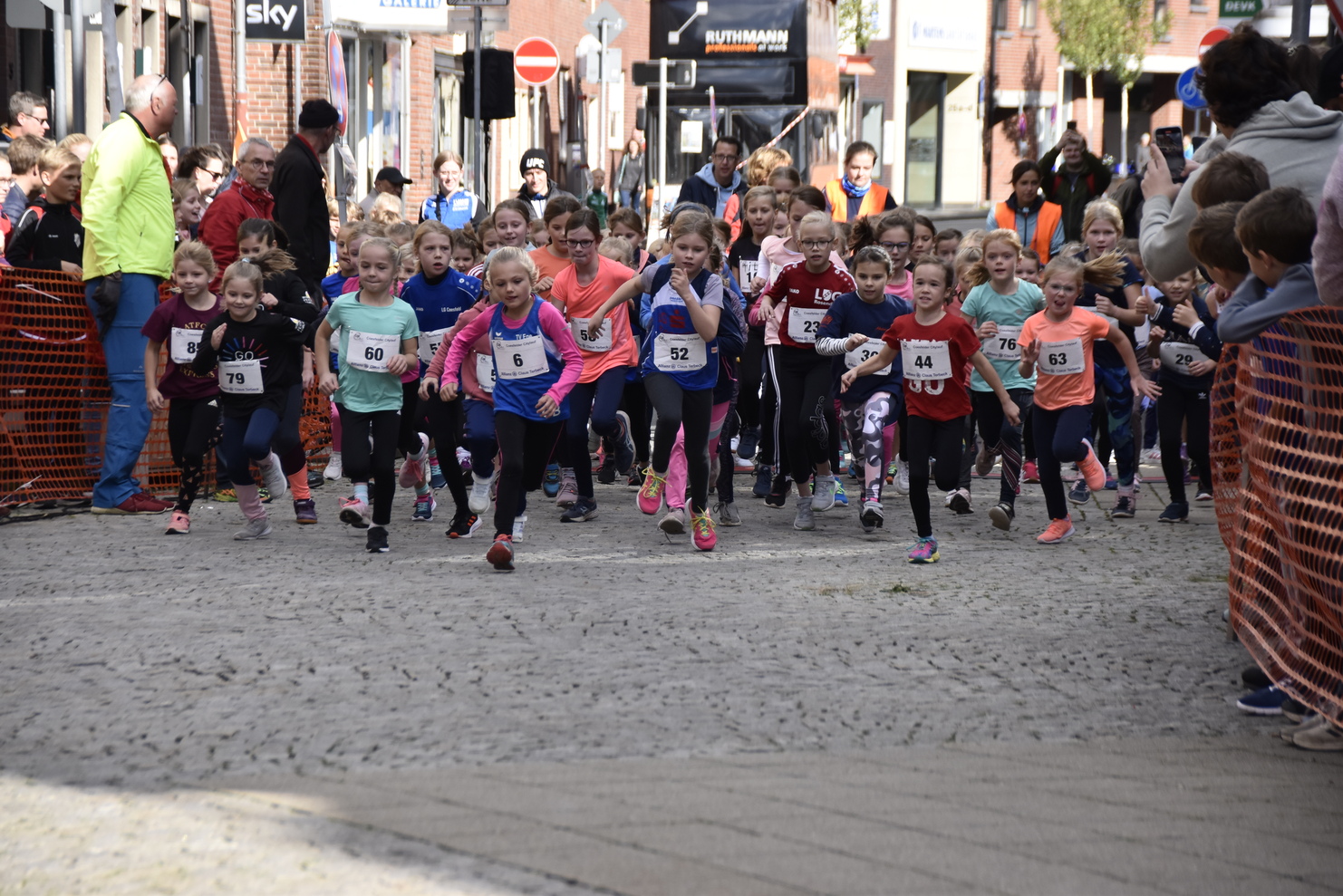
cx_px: 672
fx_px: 5877
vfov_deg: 8.7
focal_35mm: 158
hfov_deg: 13.0
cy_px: 448
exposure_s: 1/1000
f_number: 5.6
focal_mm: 105
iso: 500
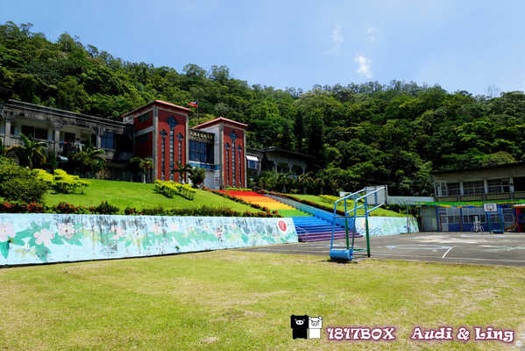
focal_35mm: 24
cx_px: 262
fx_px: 350
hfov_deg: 73.7
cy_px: 176
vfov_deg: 53.2
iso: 100
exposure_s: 1/250
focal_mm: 16
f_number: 8
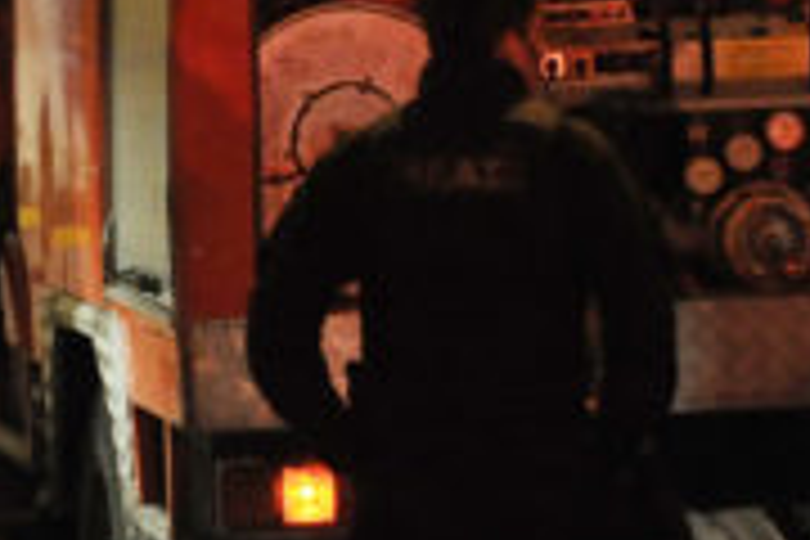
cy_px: -106
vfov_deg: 2.4
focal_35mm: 562
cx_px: 886
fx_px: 12644
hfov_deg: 3.7
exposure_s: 1/160
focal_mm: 130
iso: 4000
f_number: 2.8
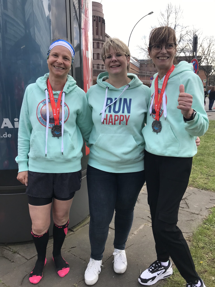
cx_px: 108
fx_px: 232
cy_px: 144
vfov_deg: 63.4
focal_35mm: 28
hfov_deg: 49.7
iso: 20
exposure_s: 1/512
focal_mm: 3.99
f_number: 1.8
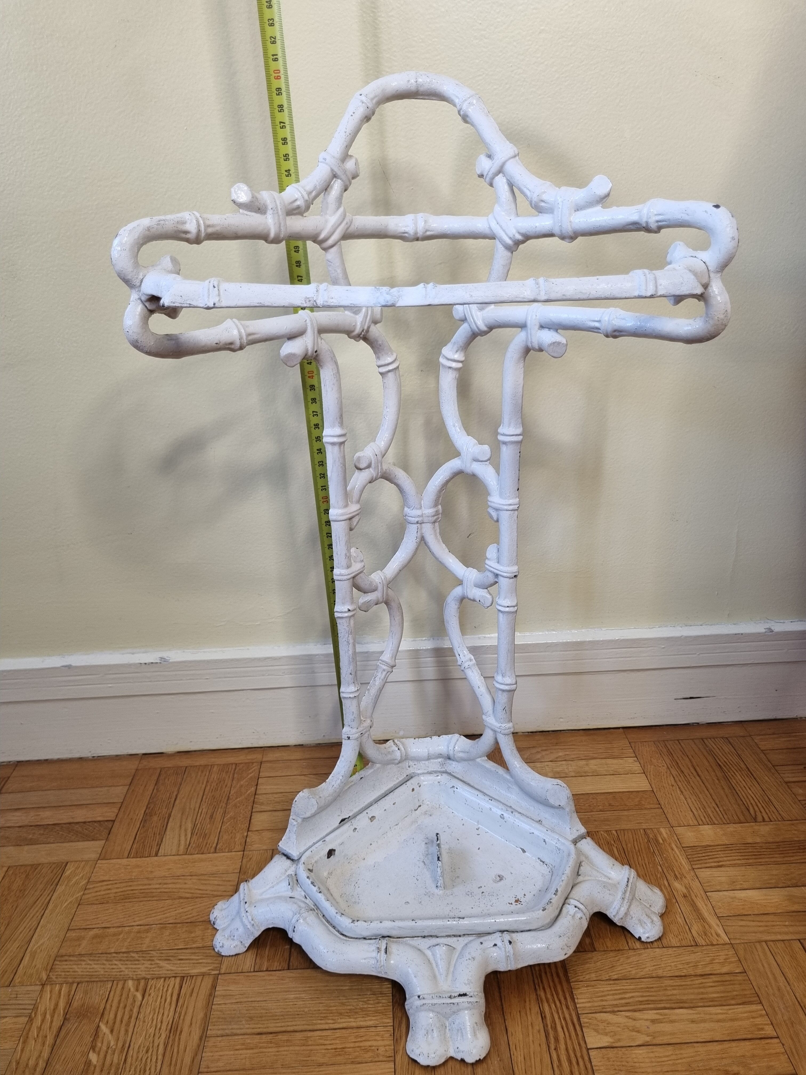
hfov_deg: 53.1
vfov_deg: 67.3
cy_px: 538
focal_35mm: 26
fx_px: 807
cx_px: 403
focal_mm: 5.4
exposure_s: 1/100
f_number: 1.8
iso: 125
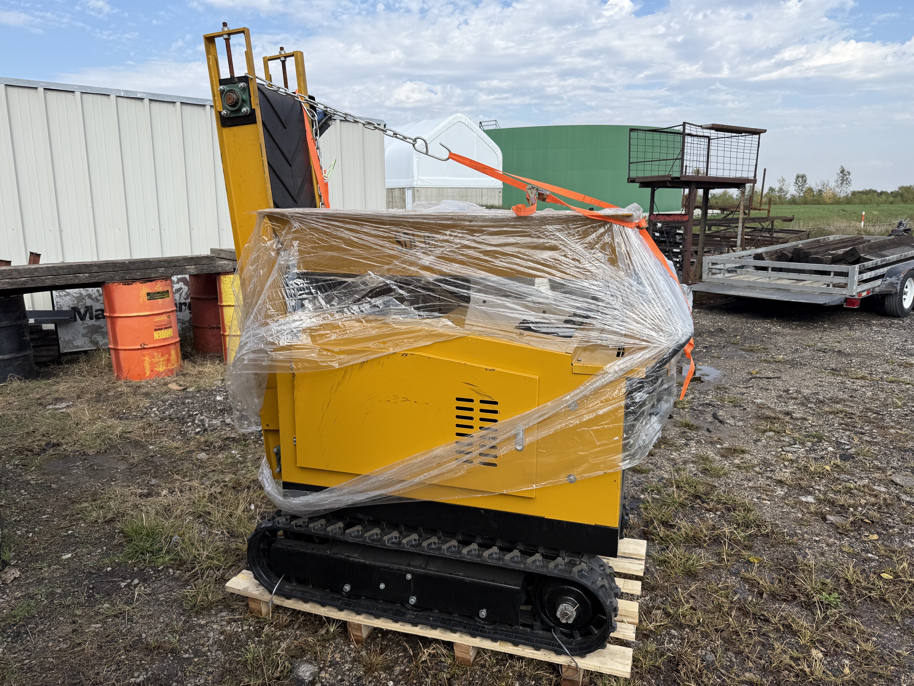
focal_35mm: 24
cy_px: 343
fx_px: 634
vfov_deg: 56.8
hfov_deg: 71.6
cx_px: 457
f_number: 1.78
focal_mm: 6.76
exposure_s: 1/3279
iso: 80
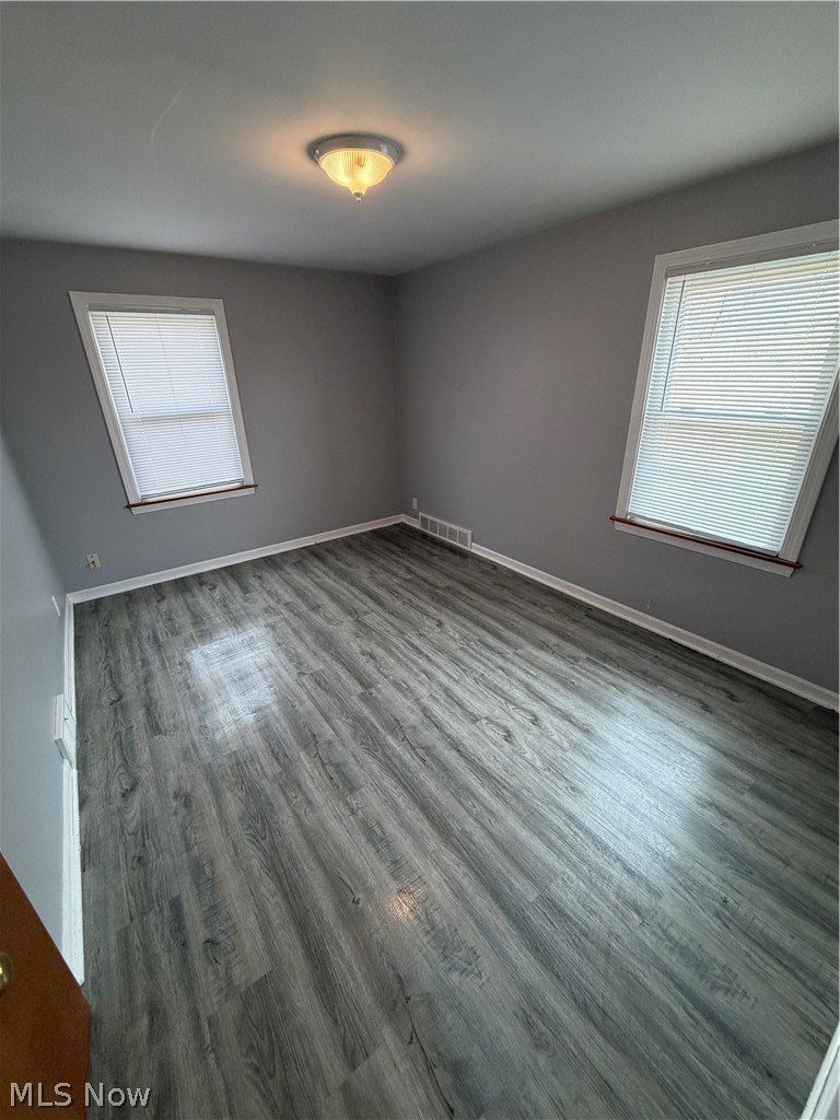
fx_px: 453
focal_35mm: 14
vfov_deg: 102.1
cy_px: 560
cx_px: 420
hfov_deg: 85.7
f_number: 2.2
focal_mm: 2.22
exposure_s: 1/60
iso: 200
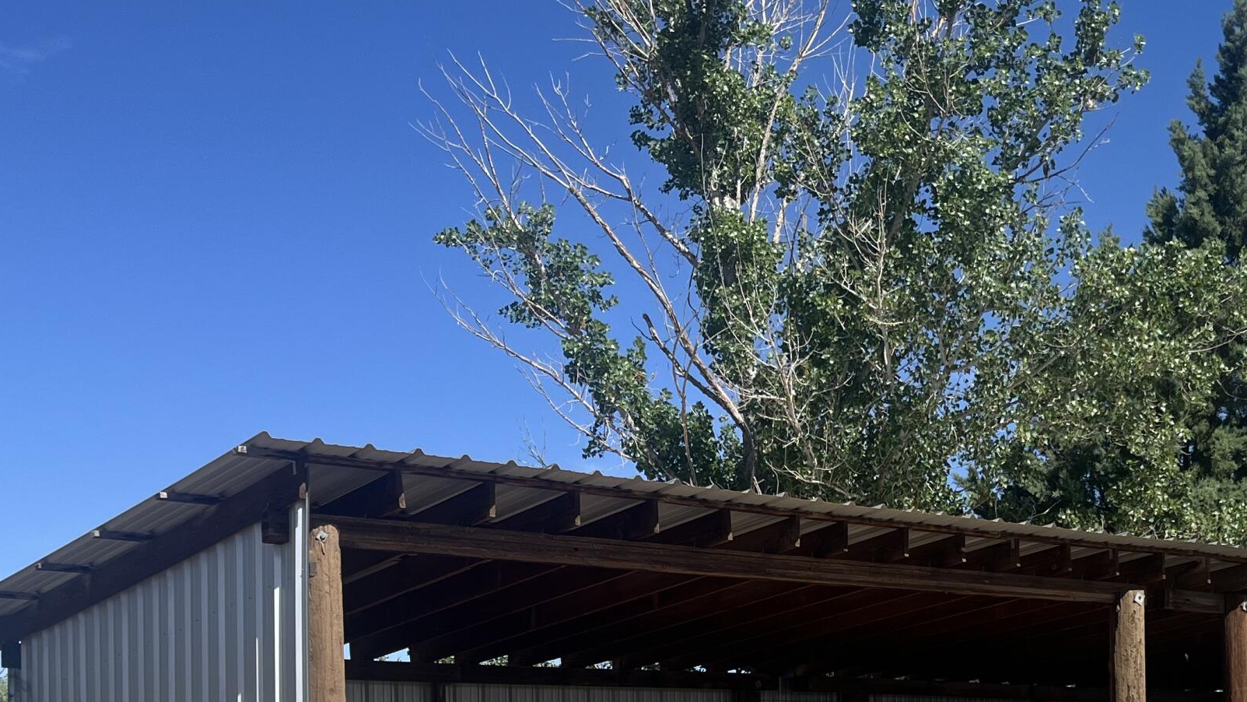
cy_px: 760
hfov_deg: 38.3
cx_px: 921
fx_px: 1753
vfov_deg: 21.5
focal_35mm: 53
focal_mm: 5.1
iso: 50
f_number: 1.6
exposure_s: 1/3311
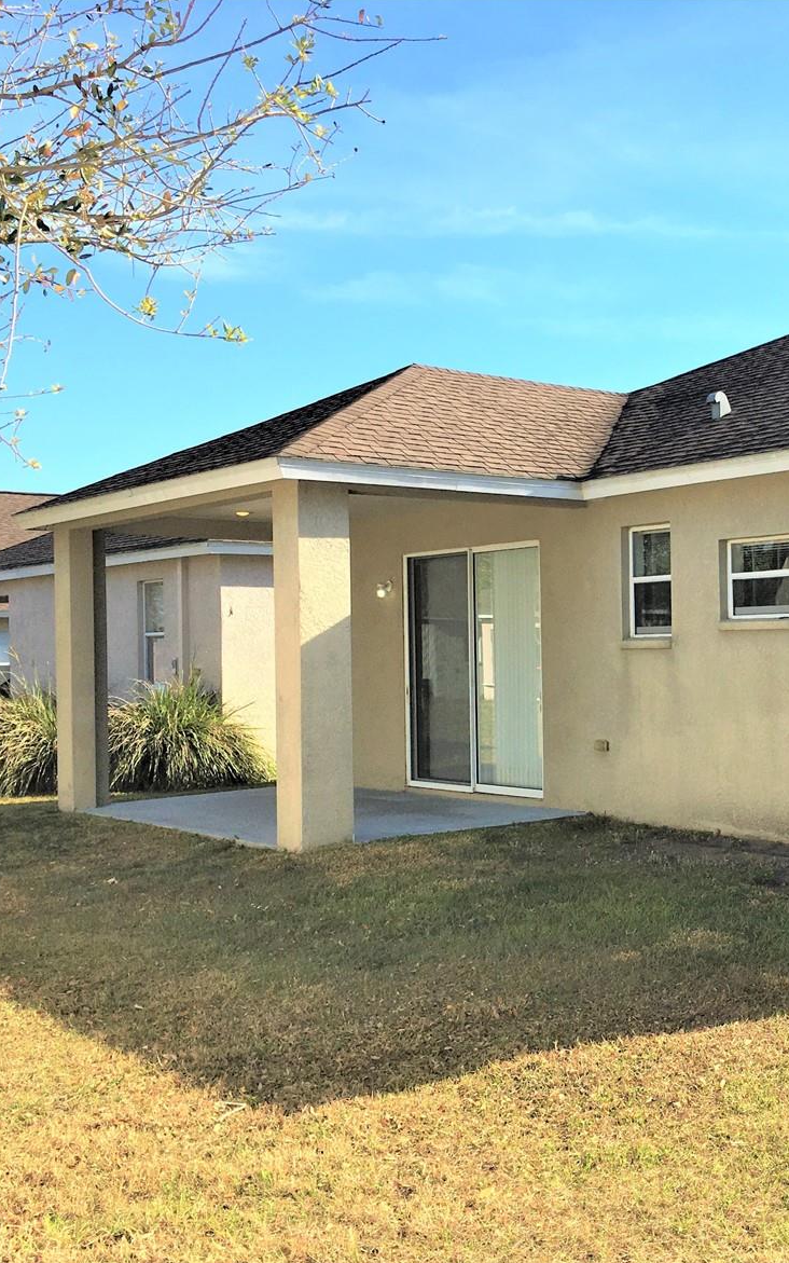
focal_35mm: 42
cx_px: 749
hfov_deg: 29.0
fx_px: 1445
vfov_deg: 47.2
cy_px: 644
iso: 25
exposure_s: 1/1479
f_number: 2.2
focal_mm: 4.15
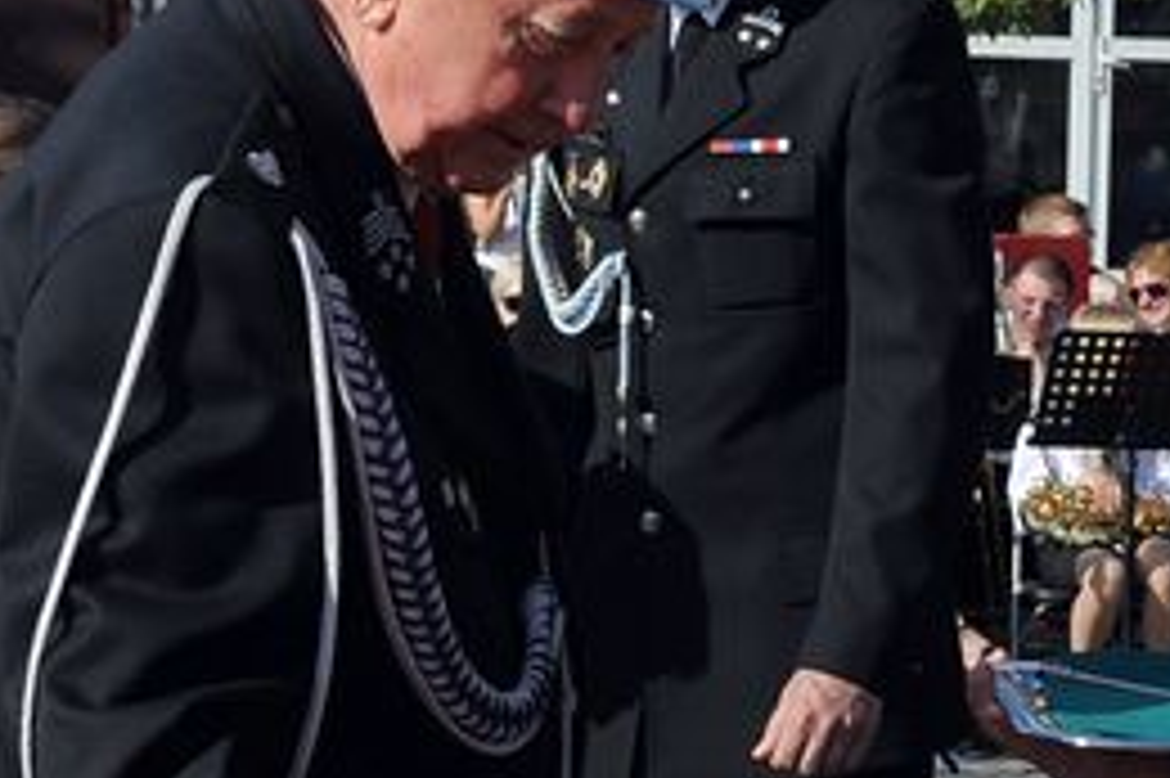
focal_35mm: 186
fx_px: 6041
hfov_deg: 11.0
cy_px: 794
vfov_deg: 7.3
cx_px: 963
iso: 400
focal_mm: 38
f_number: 11
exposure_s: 1/500
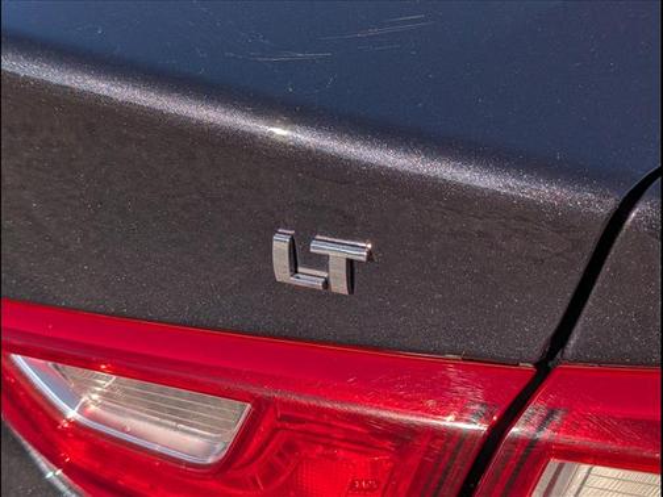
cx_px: 332
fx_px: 938
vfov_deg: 29.7
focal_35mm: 49
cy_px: 248
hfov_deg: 38.9
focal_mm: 6.9
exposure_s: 1/1429
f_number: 1.68
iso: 20
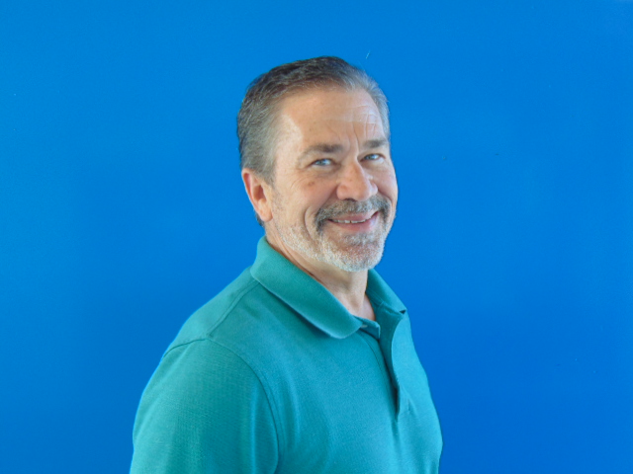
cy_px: 237
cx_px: 316
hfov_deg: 38.2
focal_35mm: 50
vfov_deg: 29.1
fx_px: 914
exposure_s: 1/50
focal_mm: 9
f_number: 3.5
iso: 80
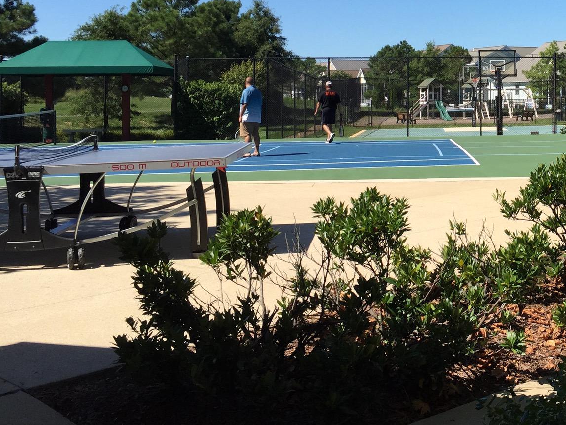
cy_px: 84
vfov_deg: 27.5
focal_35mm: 52
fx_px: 850
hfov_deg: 34.8
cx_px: 507
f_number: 2.2
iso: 32
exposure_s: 1/1721
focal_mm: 4.15
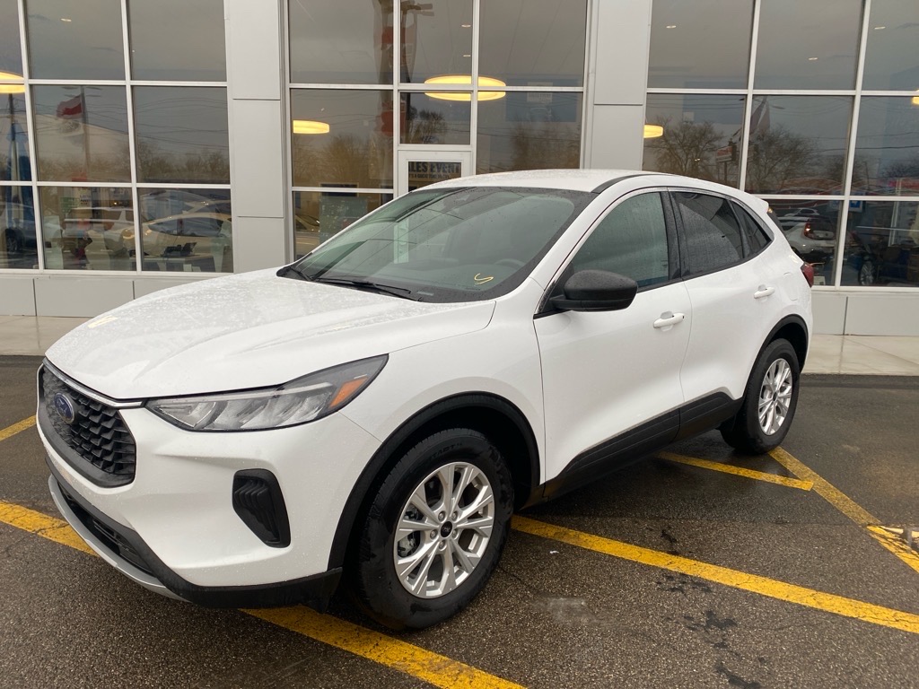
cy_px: 344
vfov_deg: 53.1
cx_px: 460
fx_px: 690
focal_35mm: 26
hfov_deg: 67.3
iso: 40
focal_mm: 4.25
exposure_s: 1/122
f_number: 1.8
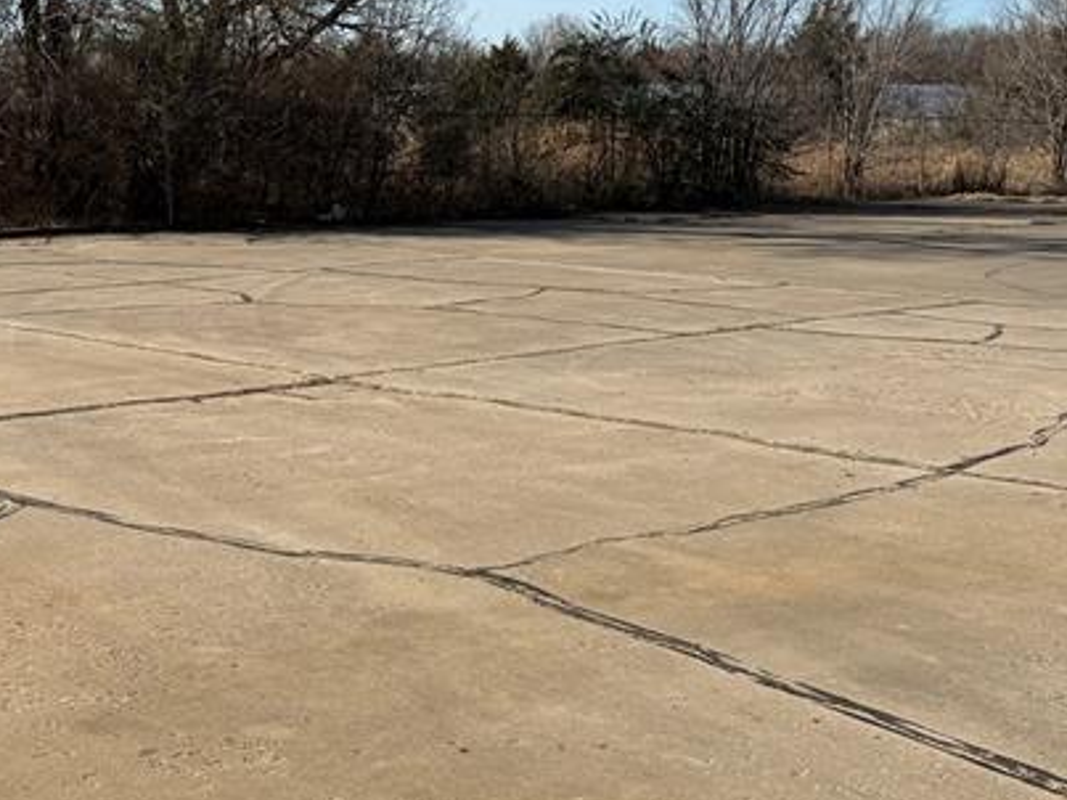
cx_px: 349
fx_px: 1880
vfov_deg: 24.0
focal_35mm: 61
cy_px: 310
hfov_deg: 31.4
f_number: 1.78
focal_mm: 6.76
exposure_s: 1/4975
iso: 80
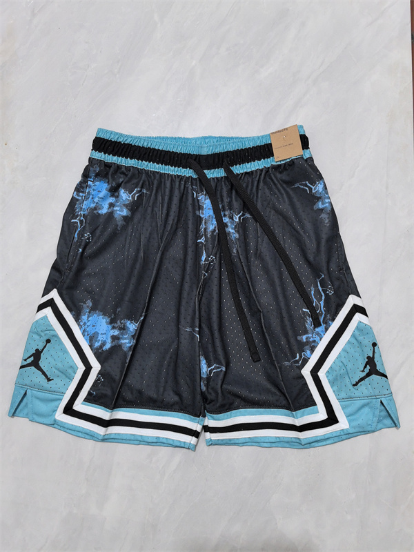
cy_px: 276
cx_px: 207
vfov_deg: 65.3
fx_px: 431
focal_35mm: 27
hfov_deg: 51.4
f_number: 2
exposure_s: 1/33.3
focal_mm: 5.75
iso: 320
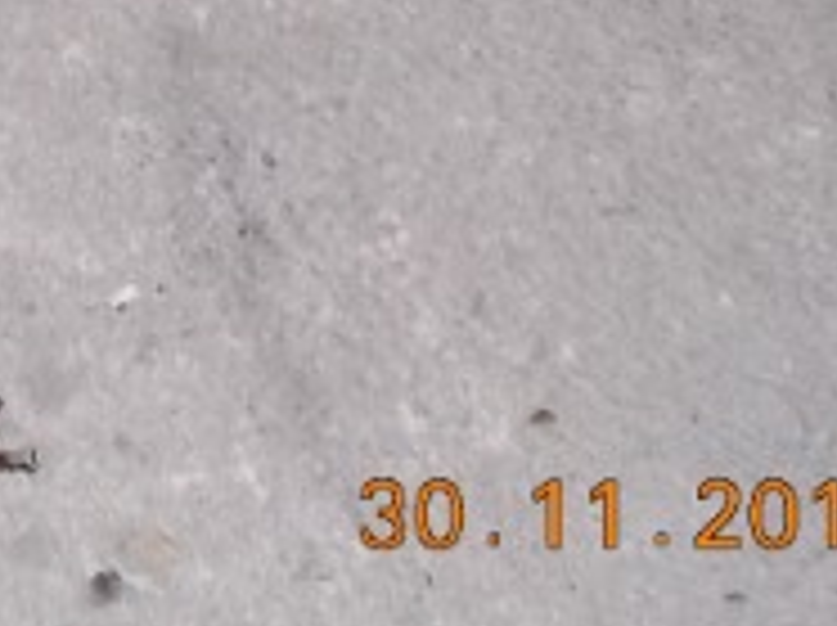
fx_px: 2415
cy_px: -311
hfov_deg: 17.8
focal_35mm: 100
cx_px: -382
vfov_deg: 13.9
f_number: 3.3
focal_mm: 4.1
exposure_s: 1/25
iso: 200
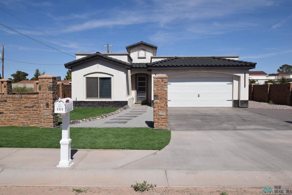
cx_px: 146
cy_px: 98
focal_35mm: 30
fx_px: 243
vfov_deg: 43.6
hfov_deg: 61.9
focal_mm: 20
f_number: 11
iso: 200
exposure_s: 1/500
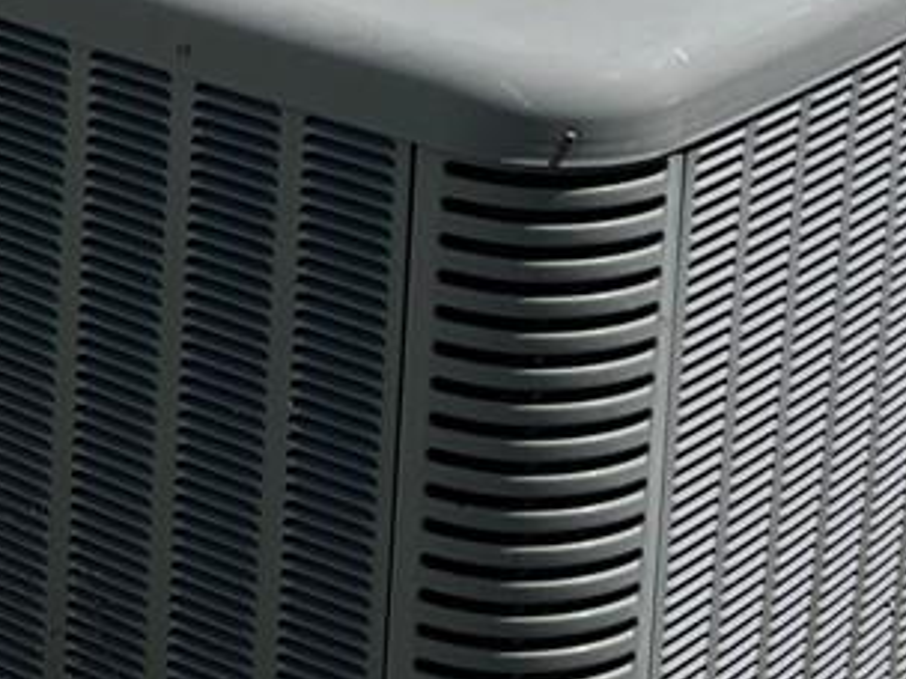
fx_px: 3586
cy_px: -622
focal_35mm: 137
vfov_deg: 10.1
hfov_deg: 14.3
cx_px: 143
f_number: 1.5
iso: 50
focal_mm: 5.7
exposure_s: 1/11364
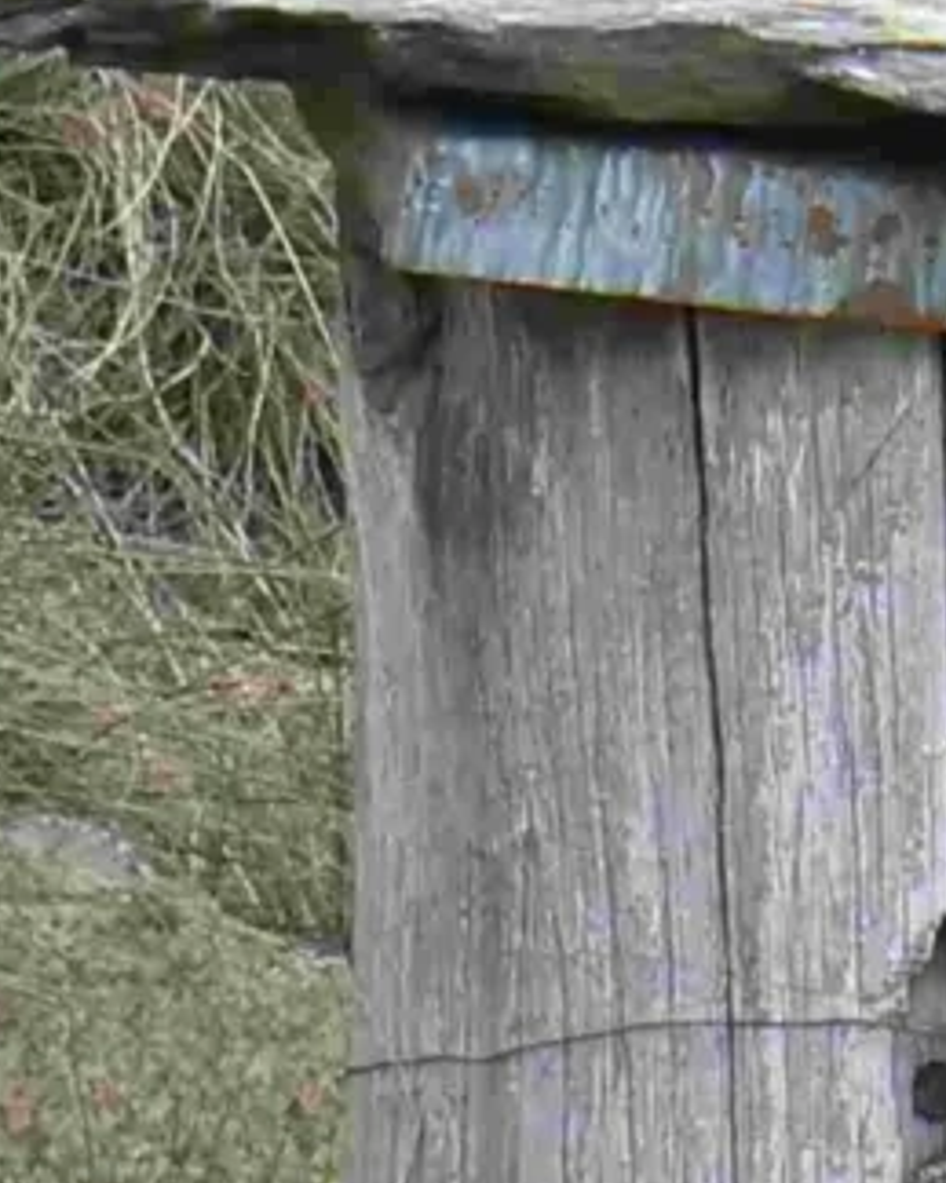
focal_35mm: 725
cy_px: 759
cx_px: 1114
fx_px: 25385
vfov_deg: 2.7
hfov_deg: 2.1
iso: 80
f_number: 4.5
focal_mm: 28.6
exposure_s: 1/100
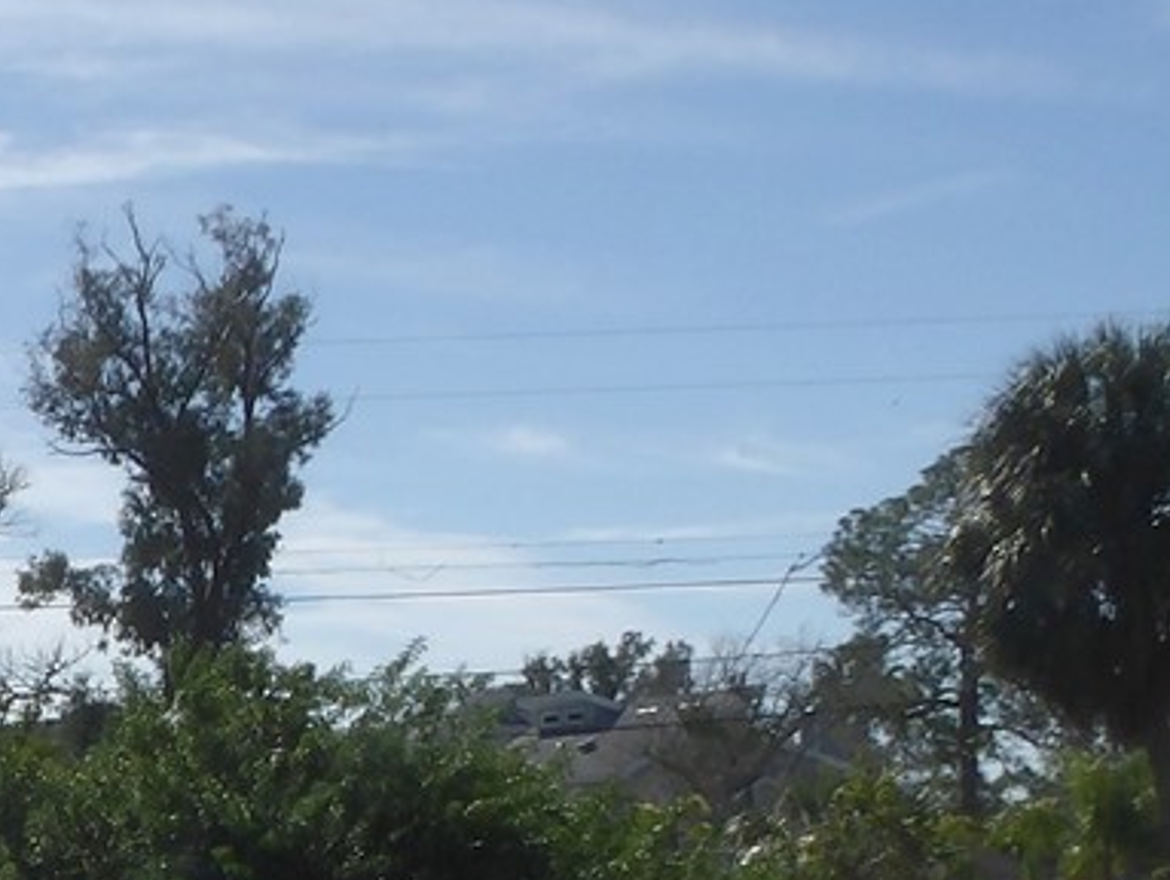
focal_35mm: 96
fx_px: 3248
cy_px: 1094
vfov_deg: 14.8
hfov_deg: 18.6
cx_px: -461
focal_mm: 4.2
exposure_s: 1/609
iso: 100
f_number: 6.2
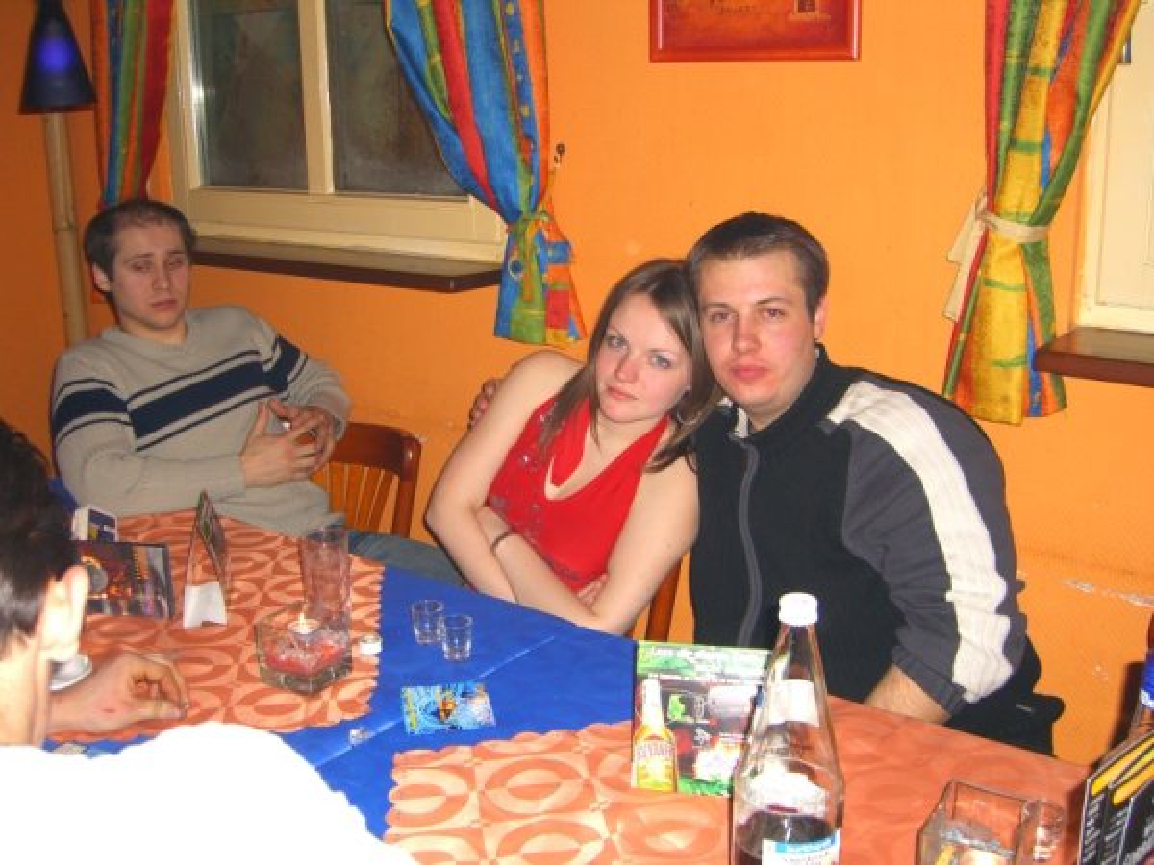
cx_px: 577
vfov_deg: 37.7
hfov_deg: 49.0
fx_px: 1267
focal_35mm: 38
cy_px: 432
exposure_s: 1/60
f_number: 2.8
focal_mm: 7.9
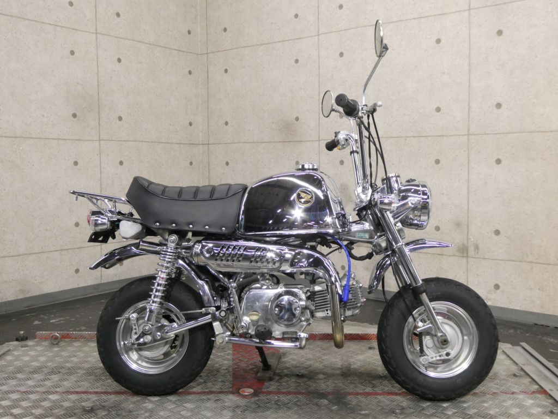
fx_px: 596
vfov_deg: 38.7
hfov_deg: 50.1
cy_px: 210
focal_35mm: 37
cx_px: 279
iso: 500
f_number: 3.7
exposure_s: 1/80
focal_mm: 6.7
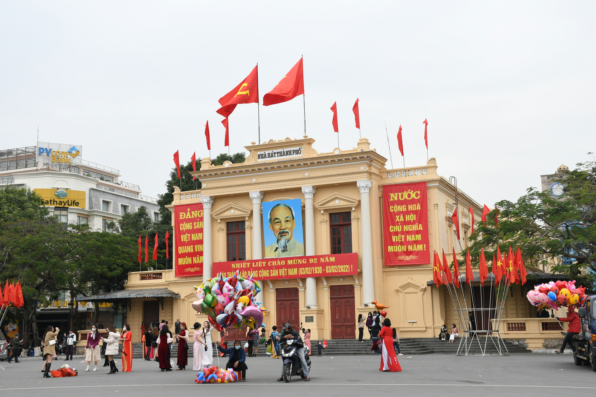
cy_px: 198
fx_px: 795
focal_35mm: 48
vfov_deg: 28.1
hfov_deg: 41.1
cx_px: 298
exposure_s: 1/200
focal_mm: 32
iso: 125
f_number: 8
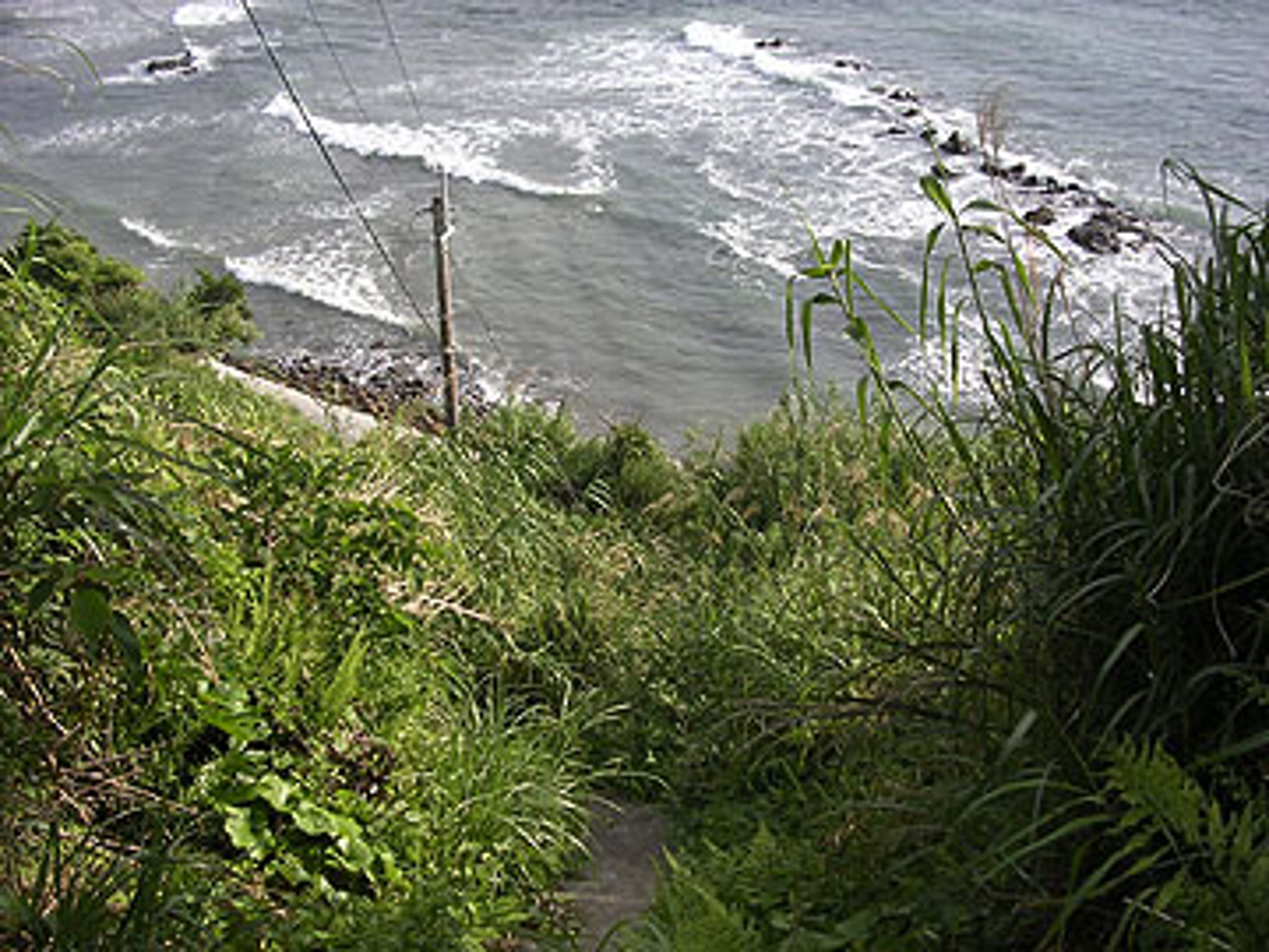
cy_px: 476
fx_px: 1393
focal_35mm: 38
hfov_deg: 49.0
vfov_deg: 37.7
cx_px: 634
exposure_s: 1/568
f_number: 2.8
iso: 100
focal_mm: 5.8
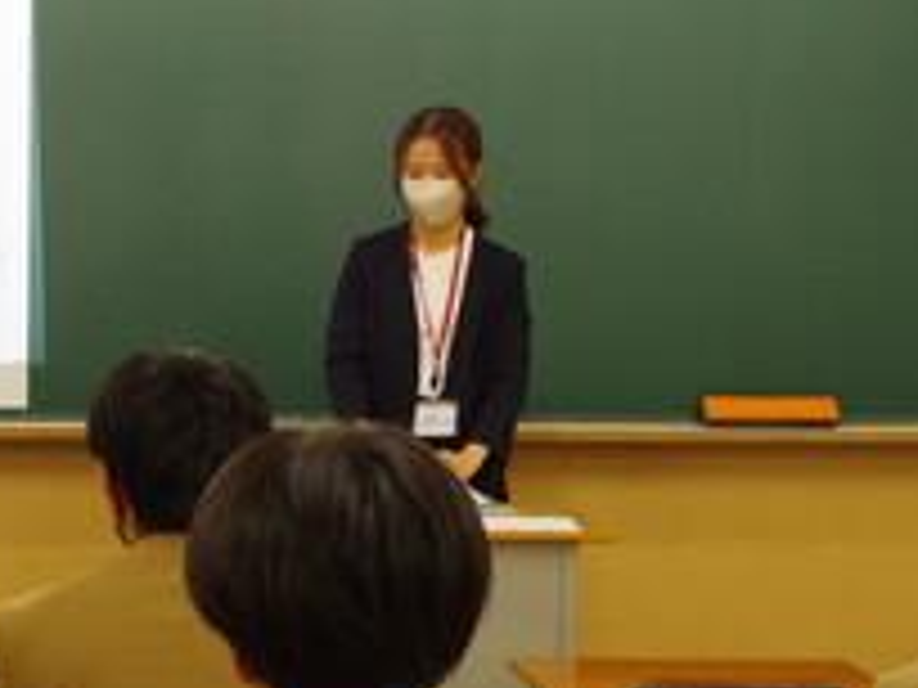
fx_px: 2864
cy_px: 423
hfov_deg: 18.1
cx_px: 234
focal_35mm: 108
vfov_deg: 13.7
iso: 3200
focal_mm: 34
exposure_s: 1/160
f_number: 8
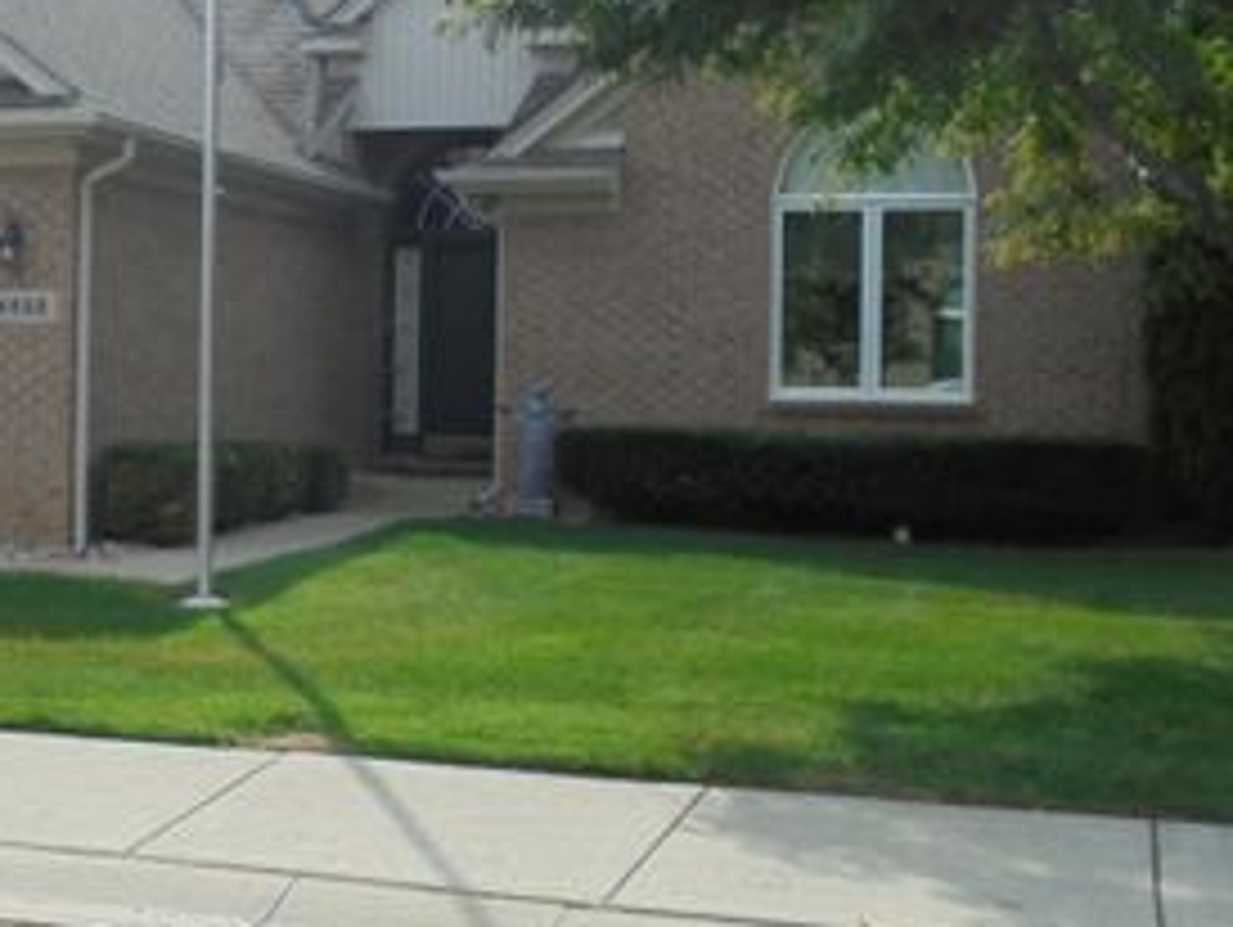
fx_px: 2210
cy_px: 353
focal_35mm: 62
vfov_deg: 23.6
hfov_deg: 30.6
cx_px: 310
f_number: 4
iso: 100
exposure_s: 1/640
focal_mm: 6.1
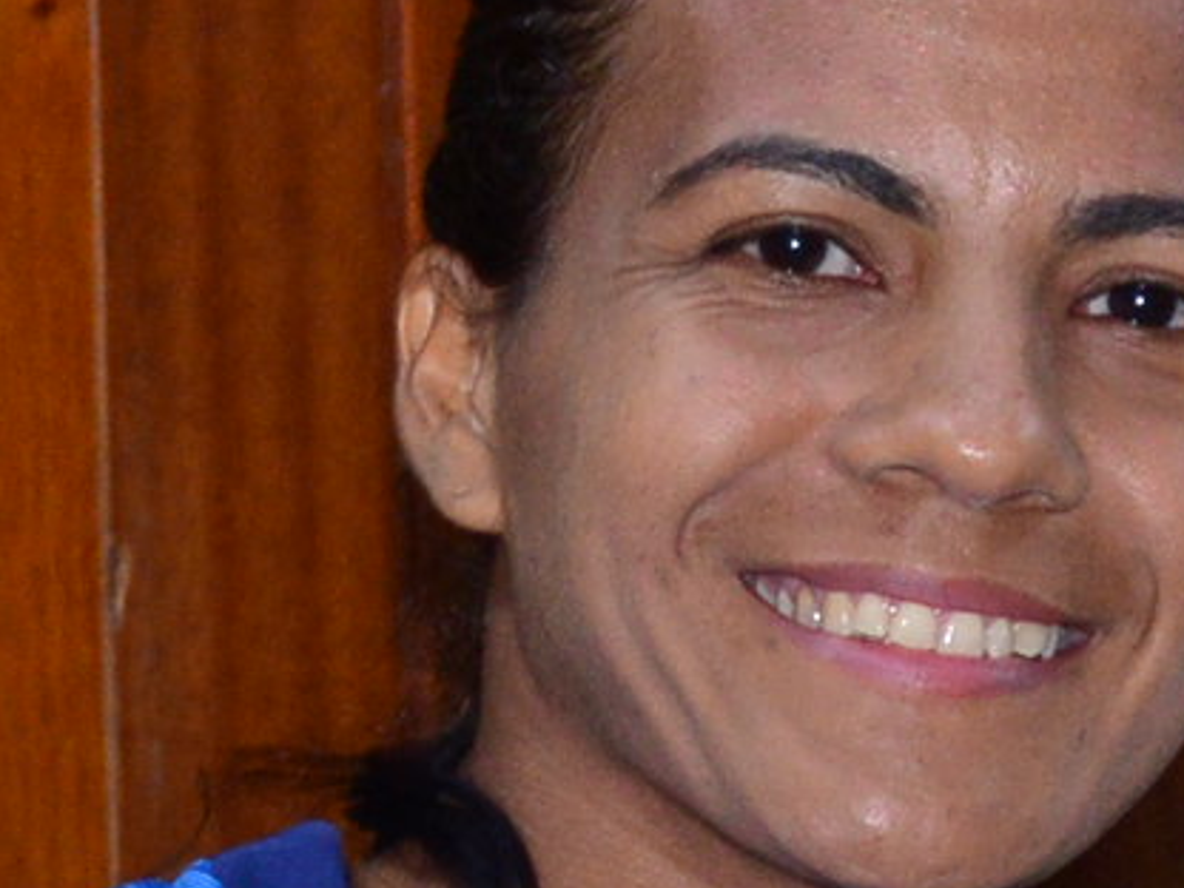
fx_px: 15460
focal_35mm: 452
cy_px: 1434
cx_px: 1315
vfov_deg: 3.3
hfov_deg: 4.4
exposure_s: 1/100
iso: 1600
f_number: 5
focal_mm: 65
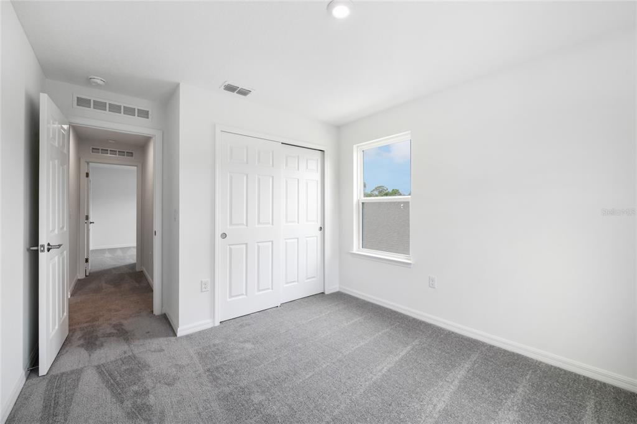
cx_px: 318
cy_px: 212
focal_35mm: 14
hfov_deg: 104.3
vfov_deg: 81.2
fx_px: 248
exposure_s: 1/125
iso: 400
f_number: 8
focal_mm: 14
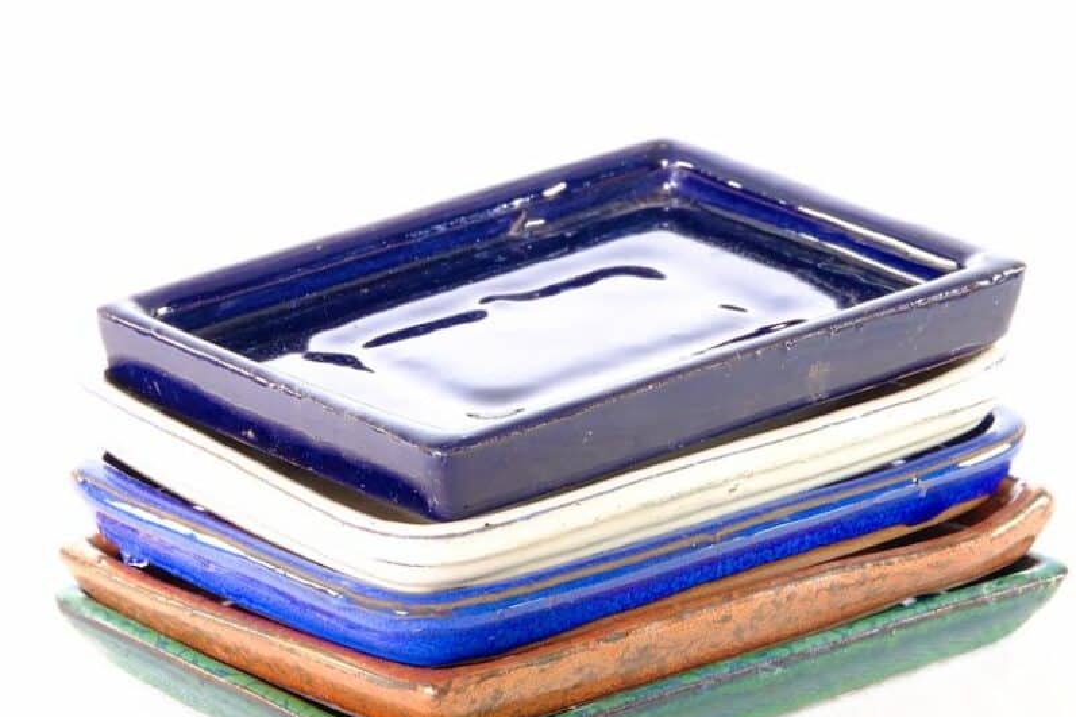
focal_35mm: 229
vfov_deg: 6.0
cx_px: 539
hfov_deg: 9.0
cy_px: 263
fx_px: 6843
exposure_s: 1/10
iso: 500
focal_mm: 101.2
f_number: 10
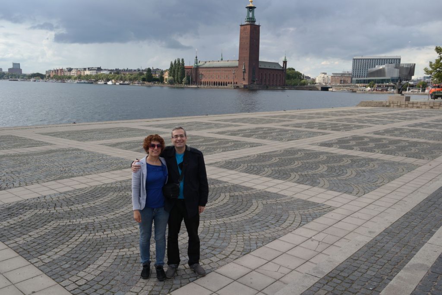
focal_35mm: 33
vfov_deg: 40.0
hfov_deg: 57.2
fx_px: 405
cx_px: 221
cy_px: 148
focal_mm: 22
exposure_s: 1/250
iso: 100
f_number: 5.6
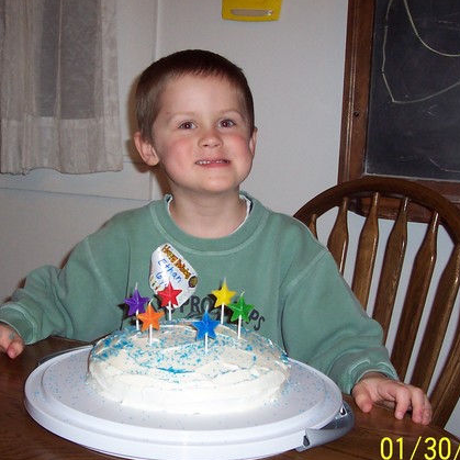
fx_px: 752
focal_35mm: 50
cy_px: 251
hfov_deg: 34.0
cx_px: 211
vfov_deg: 34.0
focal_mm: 5.6
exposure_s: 1/60
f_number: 2.8
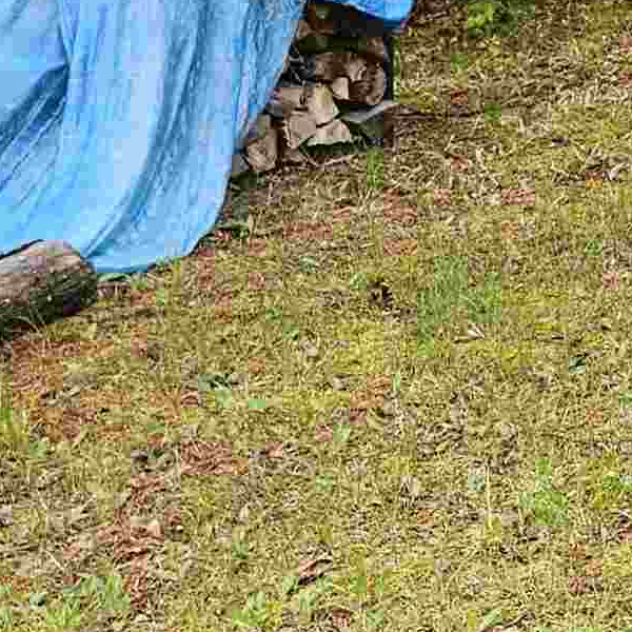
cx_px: 1614
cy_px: 138
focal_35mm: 104
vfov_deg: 16.6
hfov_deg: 12.4
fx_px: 2148
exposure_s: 1/120
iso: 80
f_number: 1.8
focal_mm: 5.4
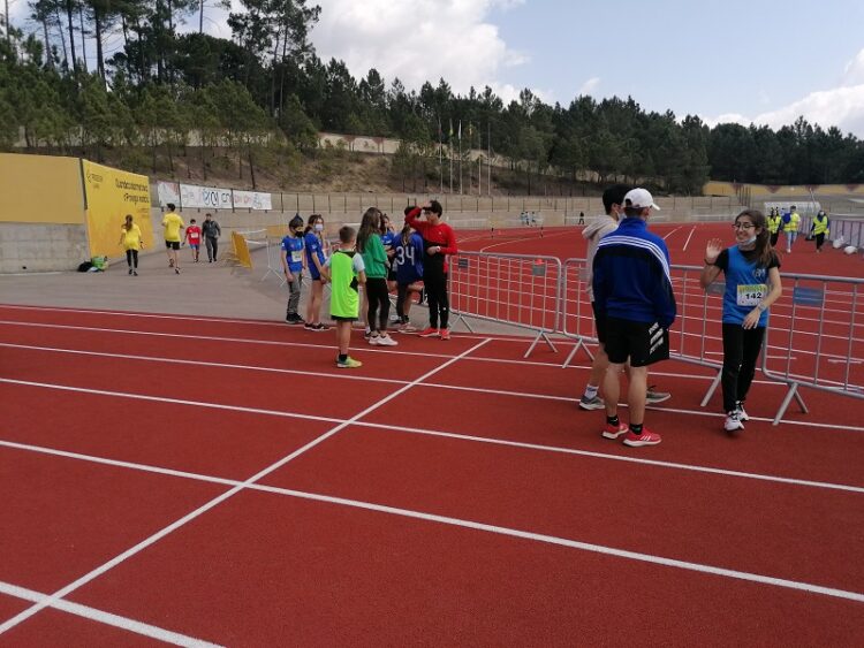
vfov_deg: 51.4
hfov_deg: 65.3
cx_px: 432
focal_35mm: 27
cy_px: 324
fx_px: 674
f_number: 1.8
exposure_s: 1/1325
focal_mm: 4.75
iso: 50
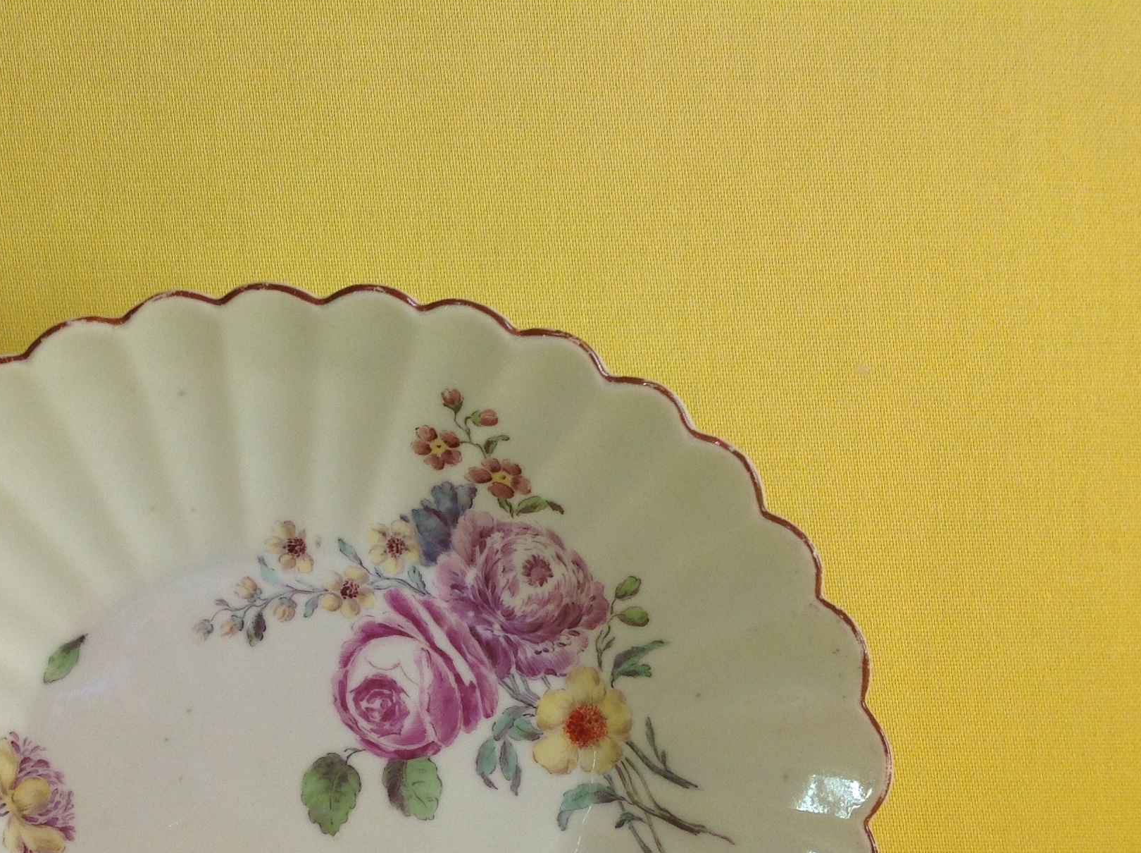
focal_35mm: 56
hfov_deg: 33.8
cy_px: 673
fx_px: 1843
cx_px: 318
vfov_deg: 25.6
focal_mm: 4.28
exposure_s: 1/50
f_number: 2.4
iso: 64
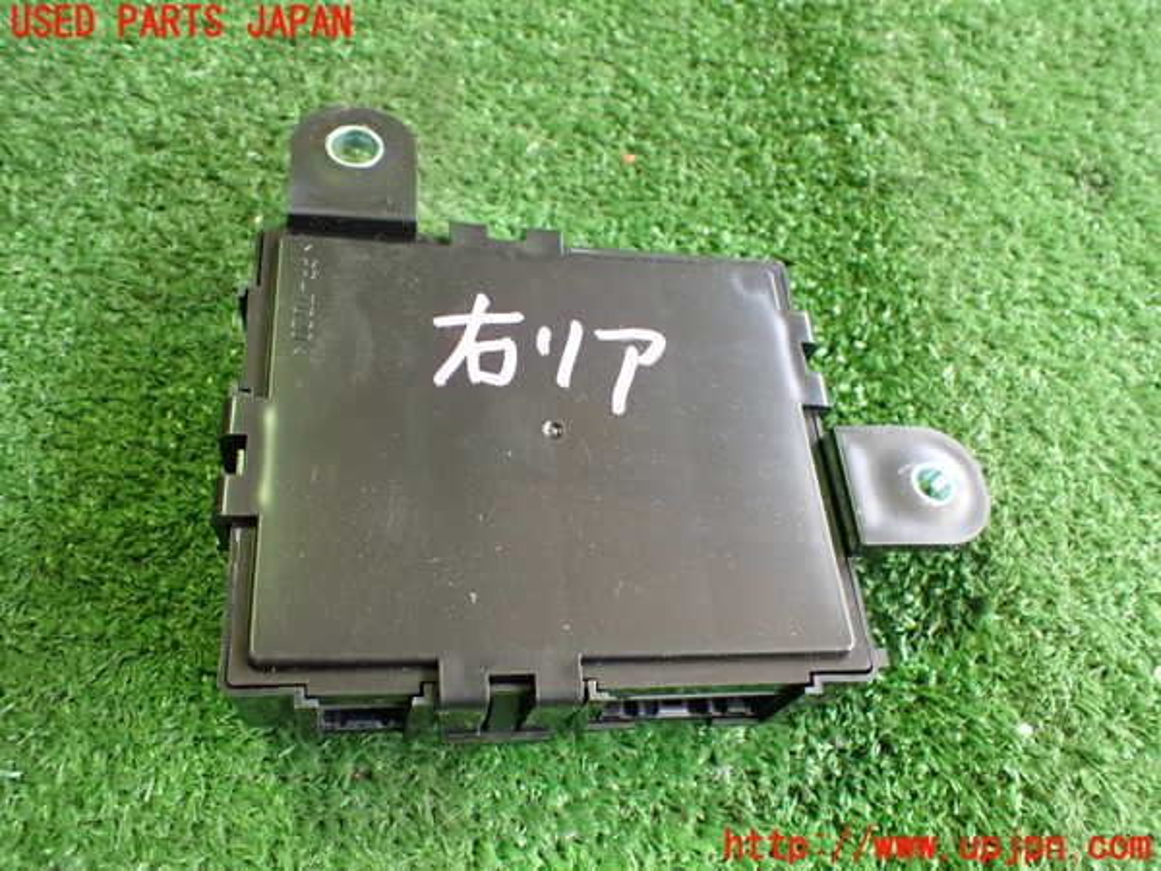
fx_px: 1006
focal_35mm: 30
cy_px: 436
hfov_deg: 60.0
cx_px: 580
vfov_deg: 46.8
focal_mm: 5.4
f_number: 2.3
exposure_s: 1/80
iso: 800
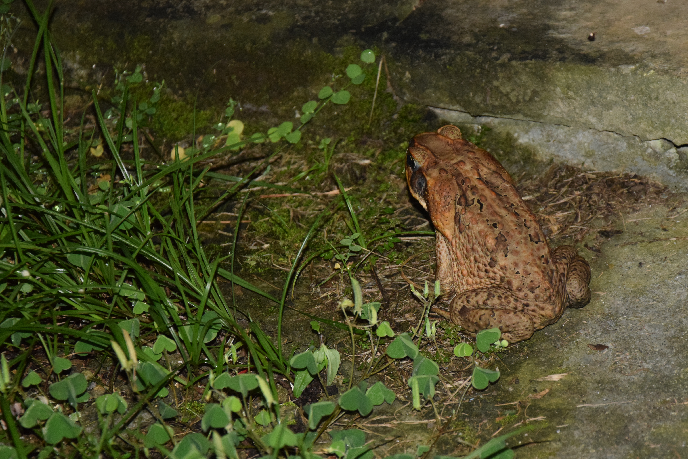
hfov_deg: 11.3
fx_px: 3489
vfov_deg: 7.5
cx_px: 398
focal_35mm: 183
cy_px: 263
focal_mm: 105
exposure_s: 1/60
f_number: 5.6
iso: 3200
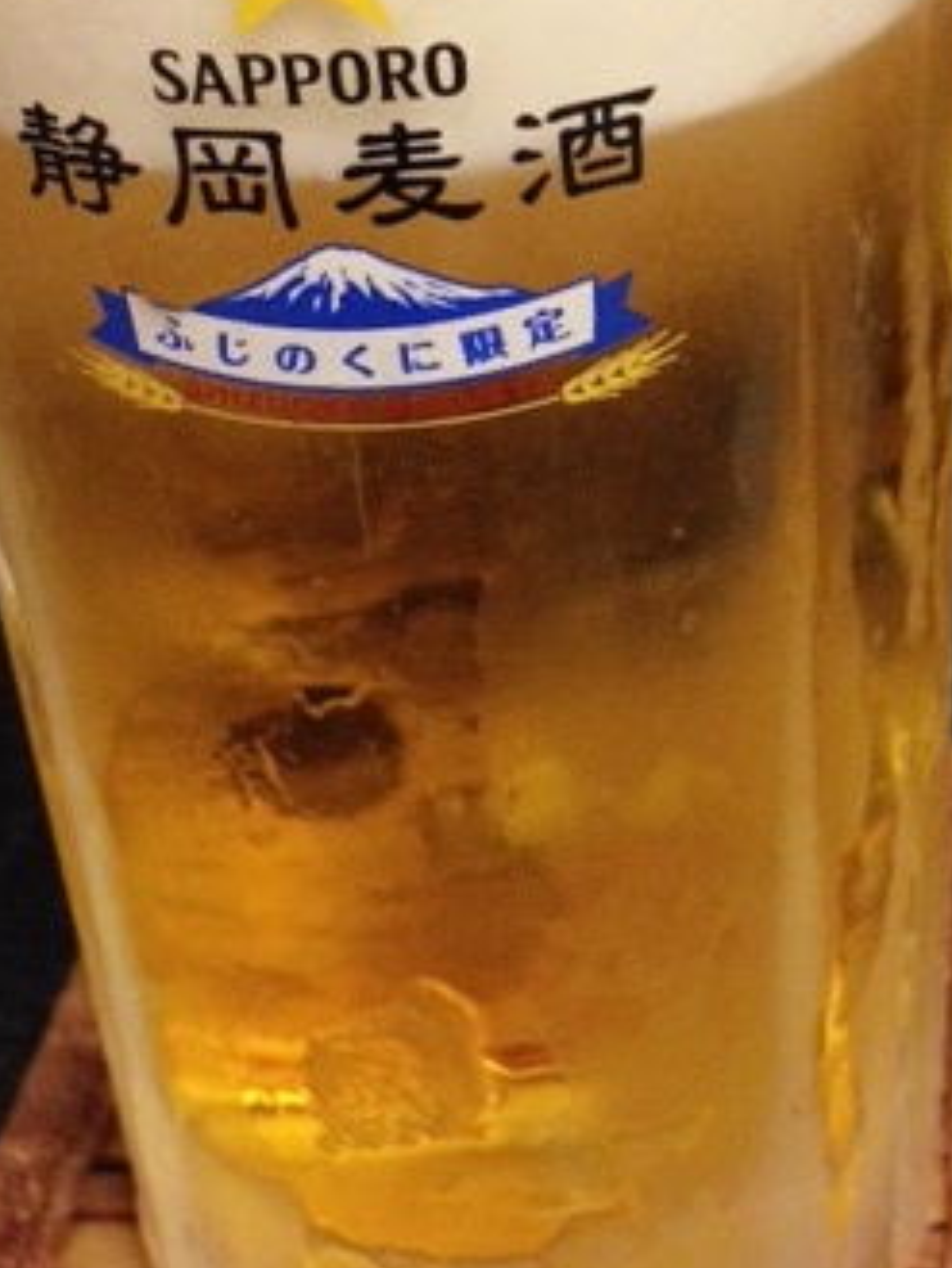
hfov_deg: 21.6
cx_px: 509
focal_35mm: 68
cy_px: 497
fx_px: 2492
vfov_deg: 28.5
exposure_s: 1/20
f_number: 2.4
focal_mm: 4.28
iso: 320
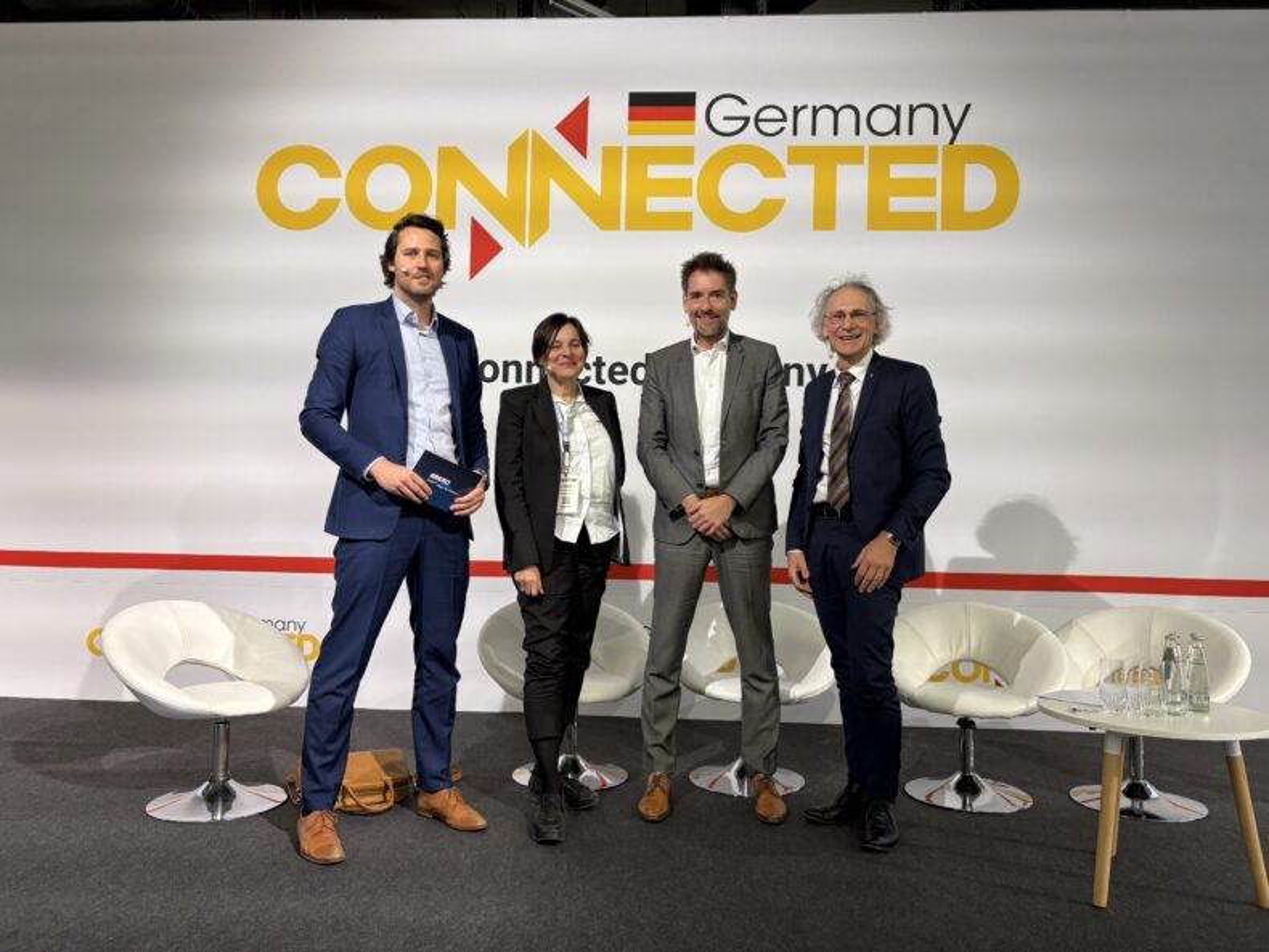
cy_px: 476
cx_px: 634
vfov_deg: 53.1
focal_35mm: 26
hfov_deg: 67.3
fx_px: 953
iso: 80
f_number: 1.6
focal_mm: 5.96
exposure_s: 1/98
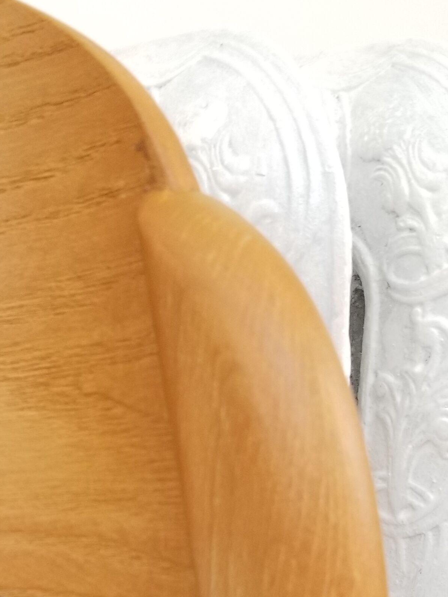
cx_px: -19
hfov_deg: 21.3
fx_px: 1139
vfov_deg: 28.0
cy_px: 567
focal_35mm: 66
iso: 160
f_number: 1.7
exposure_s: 1/33
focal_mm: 4.25
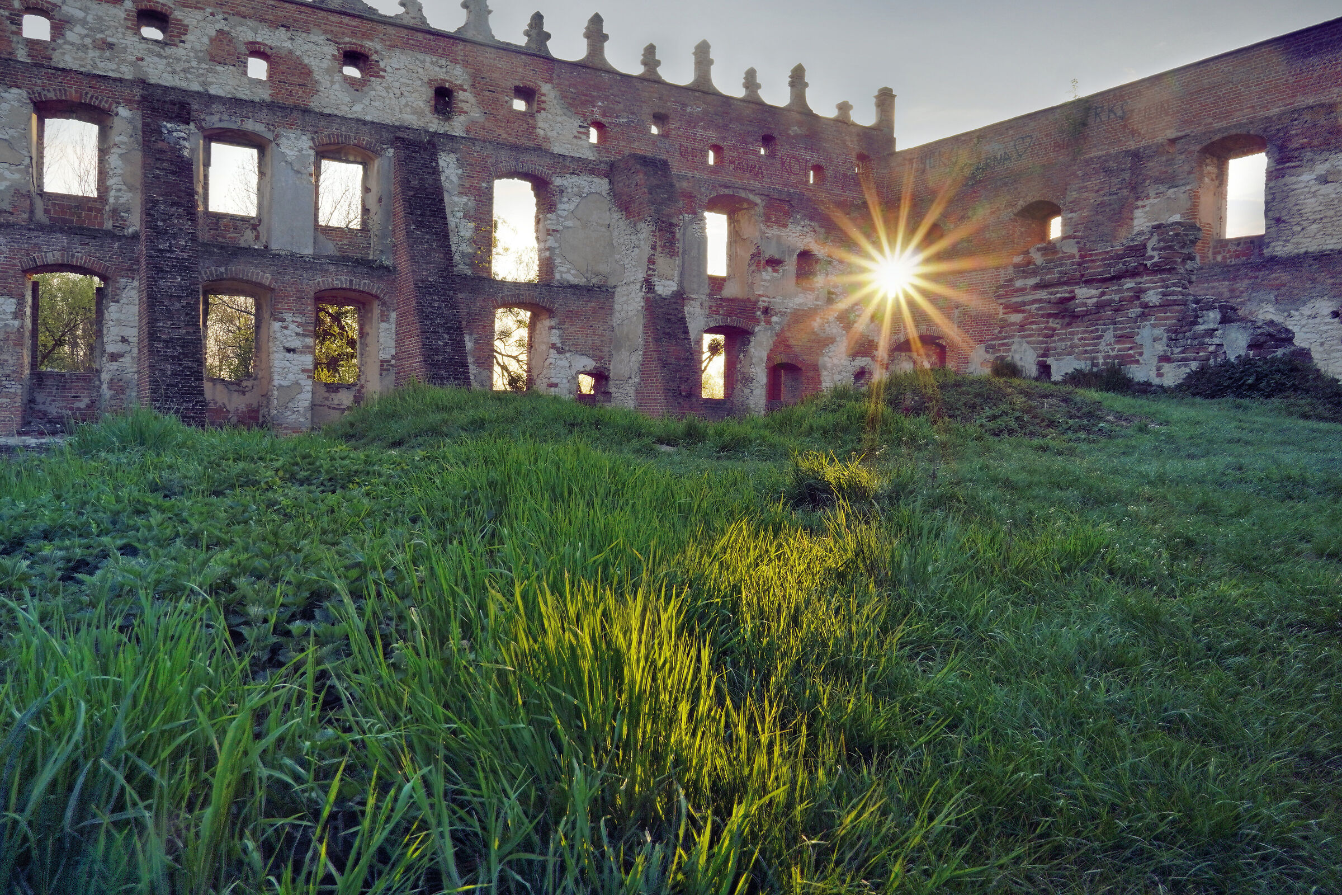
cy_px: 448
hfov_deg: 67.4
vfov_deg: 47.9
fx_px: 1006
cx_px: 671
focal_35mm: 27
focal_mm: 18
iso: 400
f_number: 16
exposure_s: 1/80
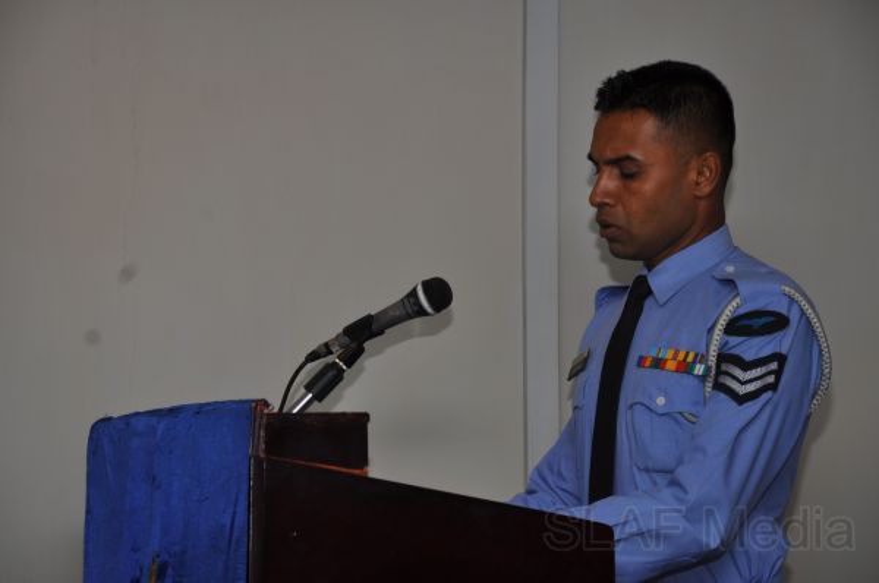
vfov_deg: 9.3
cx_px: 440
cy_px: 292
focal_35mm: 147
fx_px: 3583
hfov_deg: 14.0
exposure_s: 1/125
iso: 200
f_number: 8
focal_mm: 98
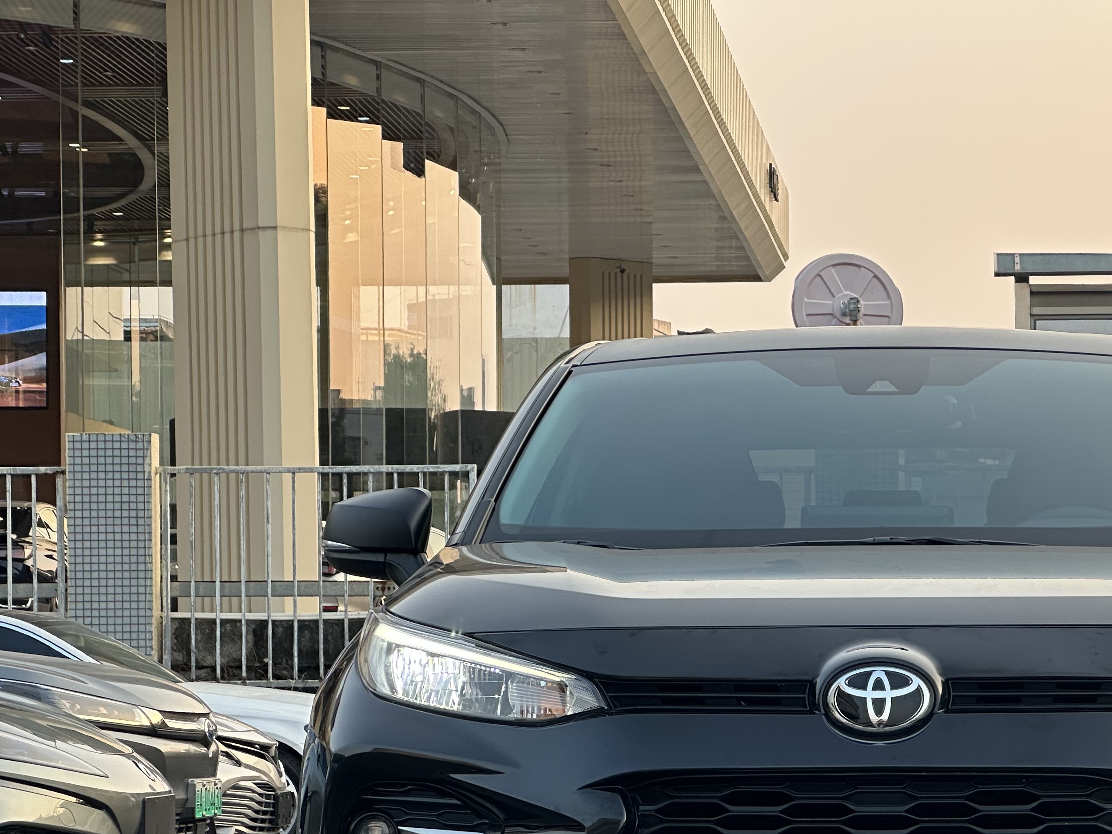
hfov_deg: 15.8
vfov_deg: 11.9
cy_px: 663
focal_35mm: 124
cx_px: 880
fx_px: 3983
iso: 32
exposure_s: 1/102
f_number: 2.8
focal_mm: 9
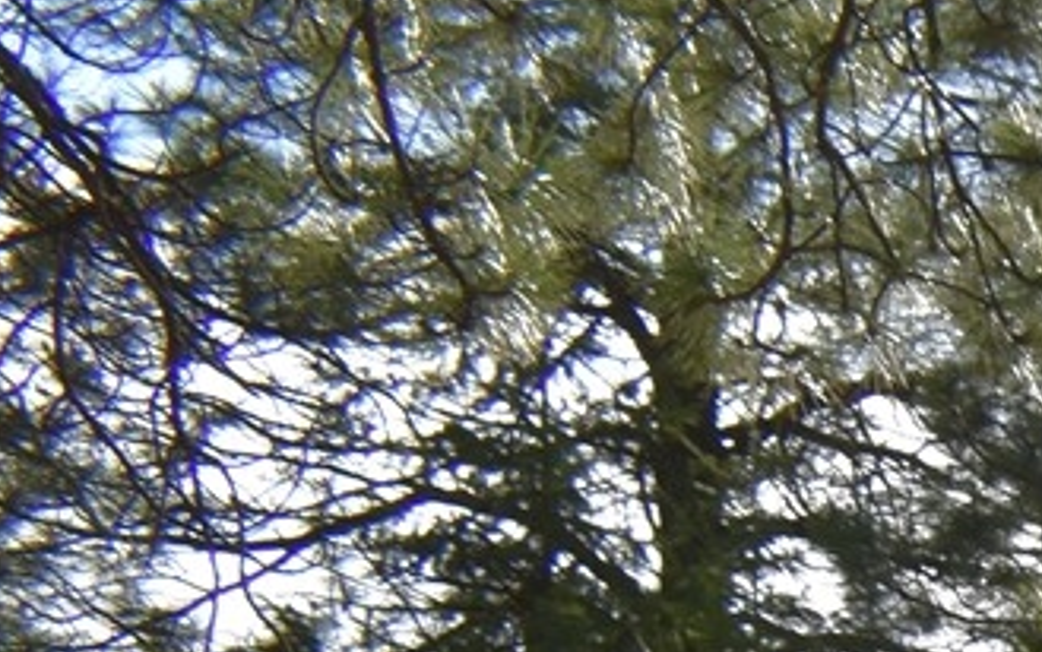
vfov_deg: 8.3
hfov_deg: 11.5
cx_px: 2681
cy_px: 1714
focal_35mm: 142
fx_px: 4035
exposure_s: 1/200
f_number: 8
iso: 100
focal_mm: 18
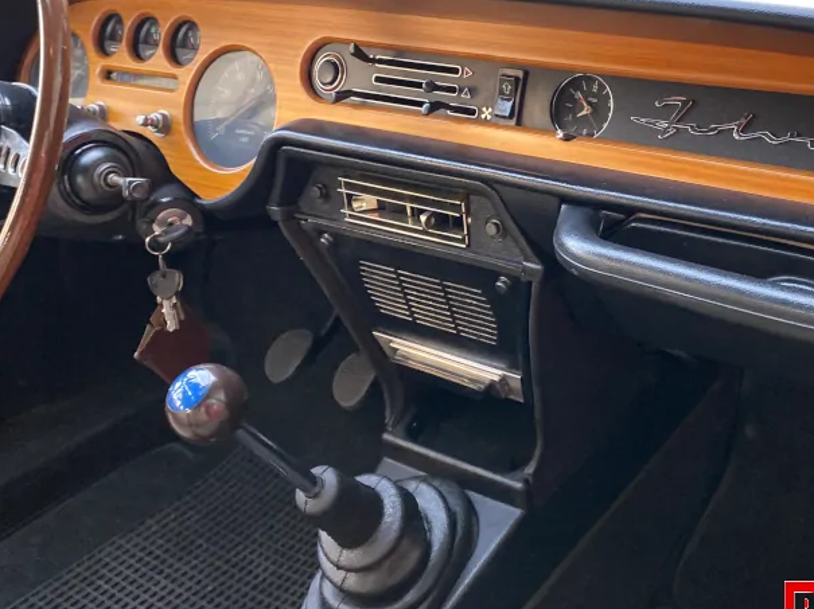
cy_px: 190
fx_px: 1011
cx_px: 519
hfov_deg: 43.5
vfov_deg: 33.2
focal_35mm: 43
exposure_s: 1/121
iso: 100
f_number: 1.8
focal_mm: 4.25
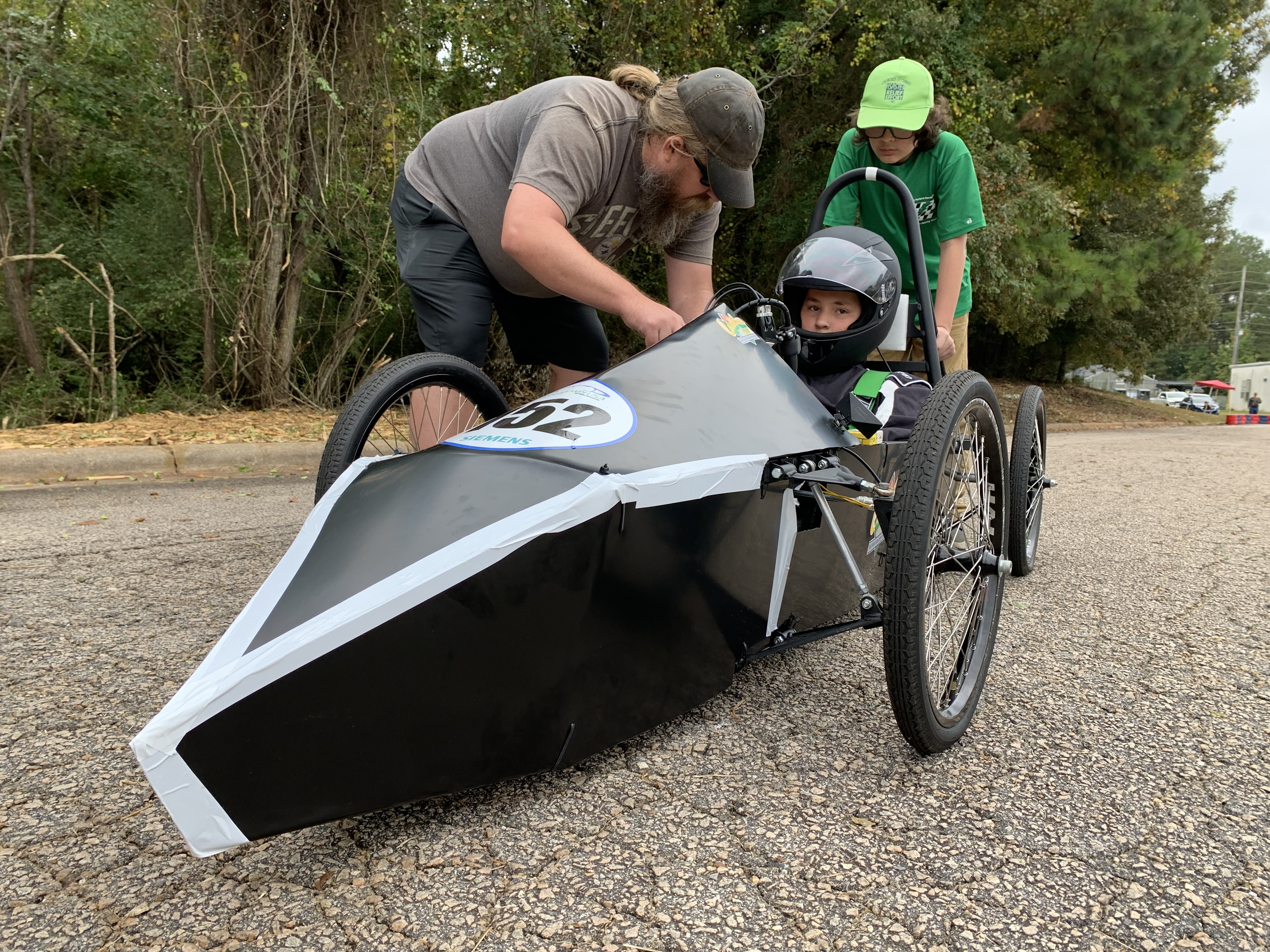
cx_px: 635
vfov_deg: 53.1
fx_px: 954
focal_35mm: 26
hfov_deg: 67.3
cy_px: 476
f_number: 1.8
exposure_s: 1/121
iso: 25
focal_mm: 4.25
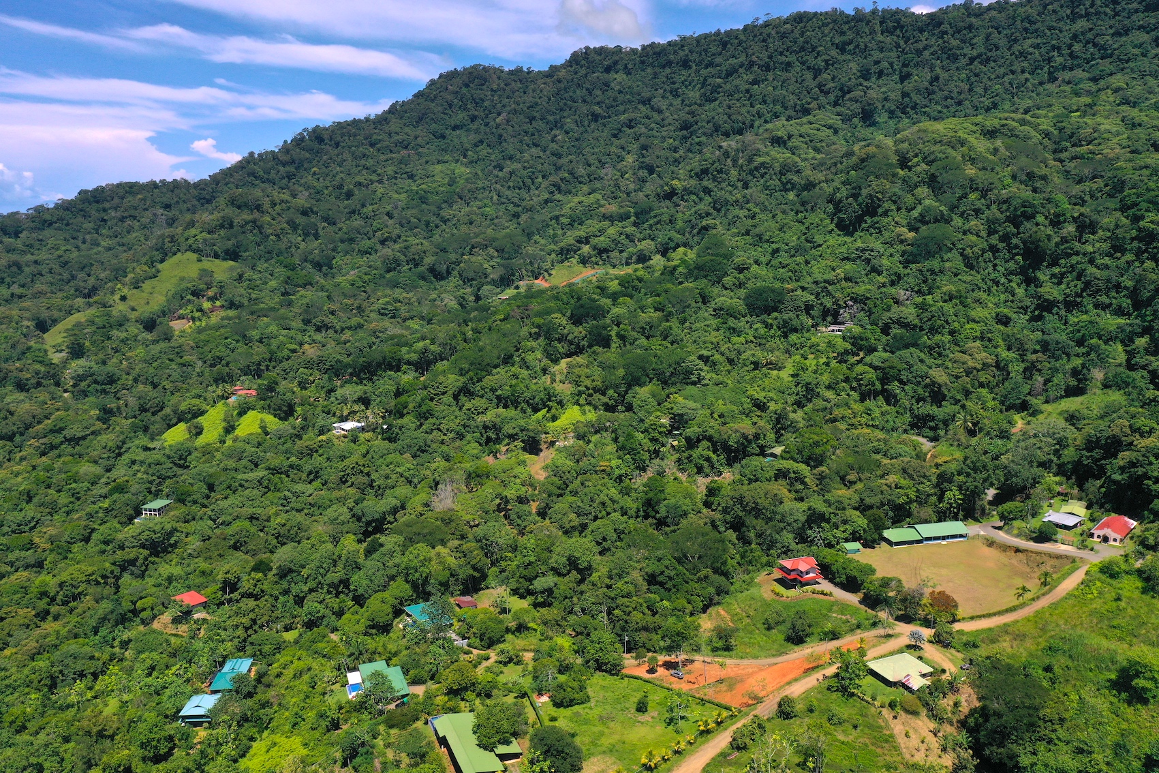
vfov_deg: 46.4
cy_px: 386
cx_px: 580
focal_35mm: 28
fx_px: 901
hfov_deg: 65.5
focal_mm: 10.26
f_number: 6.3
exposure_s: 1/800
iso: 100
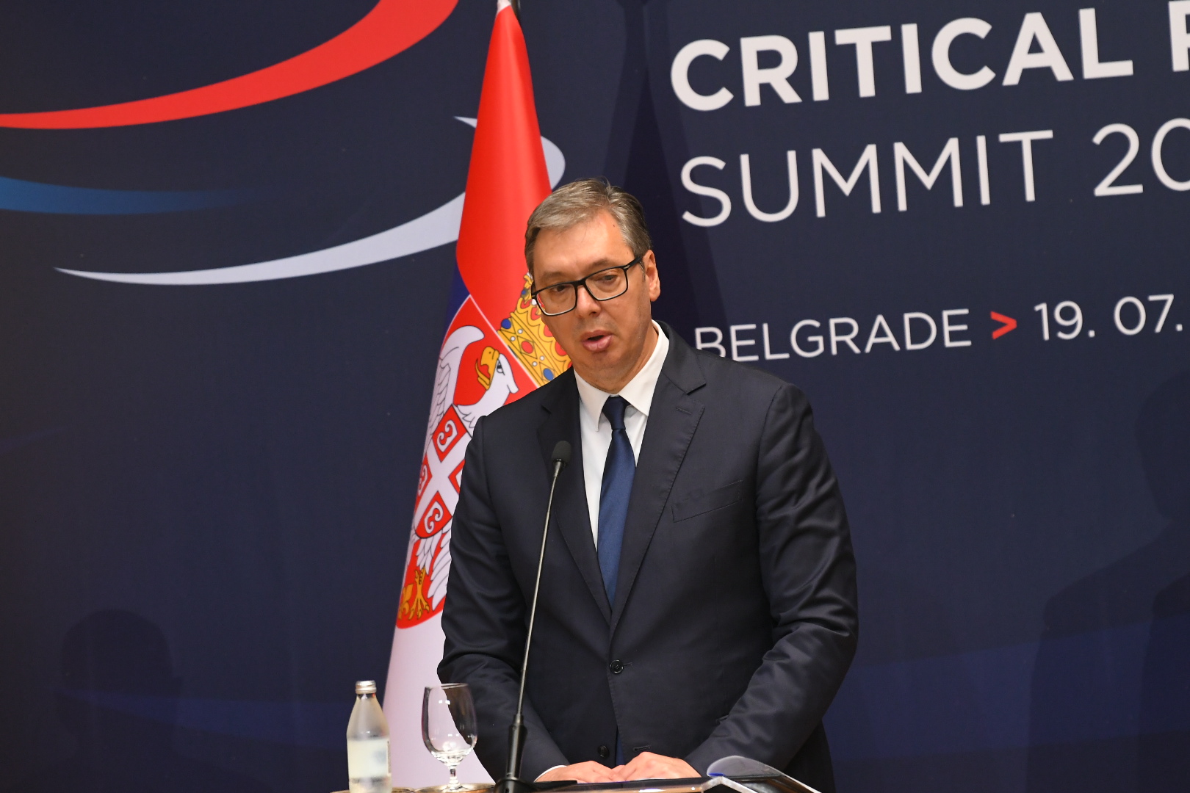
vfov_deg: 4.6
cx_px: 595
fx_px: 9916
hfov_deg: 6.9
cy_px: 396
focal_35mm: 300
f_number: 4
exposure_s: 1/800
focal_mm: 200
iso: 2000
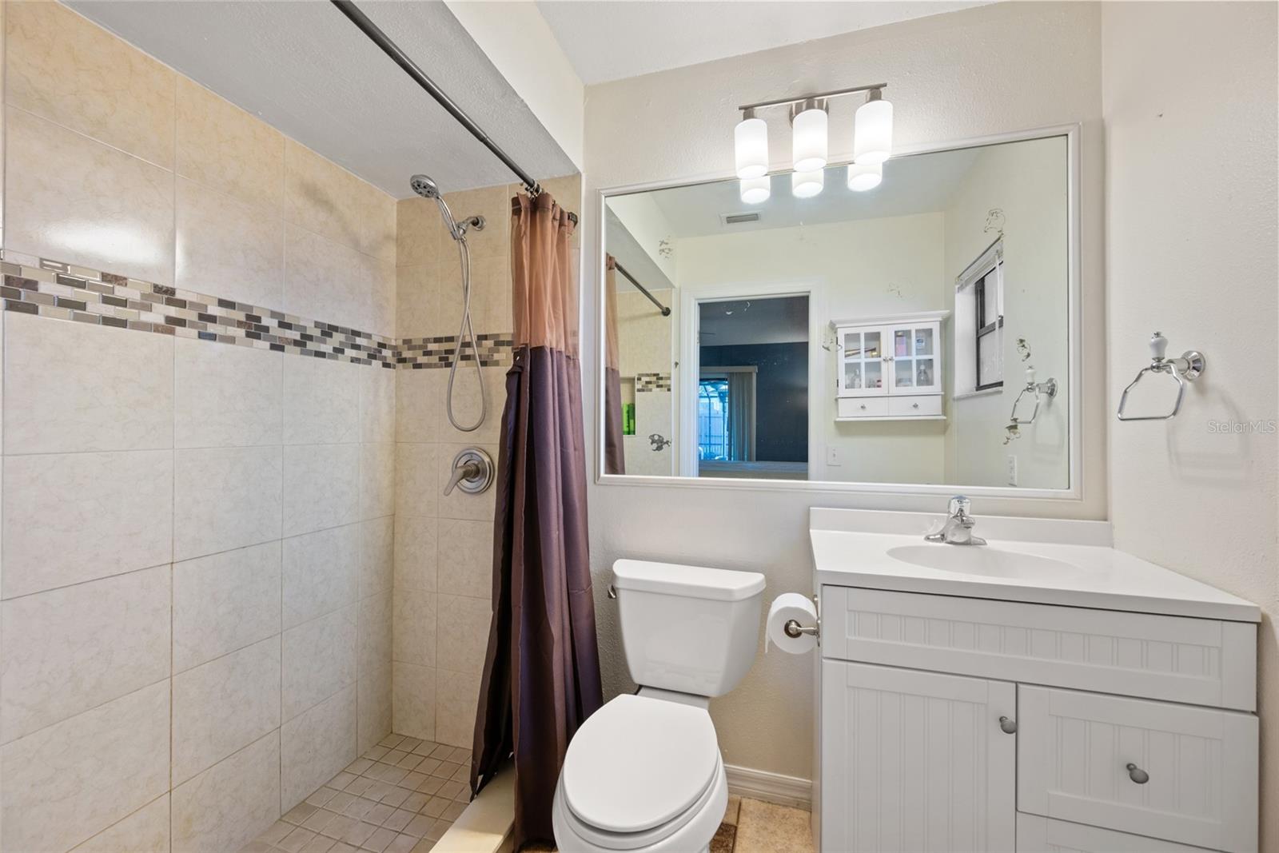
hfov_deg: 104.2
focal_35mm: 14
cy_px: 426
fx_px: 497
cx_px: 640
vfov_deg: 81.2
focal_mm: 14
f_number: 7.1
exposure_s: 1/10
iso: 250
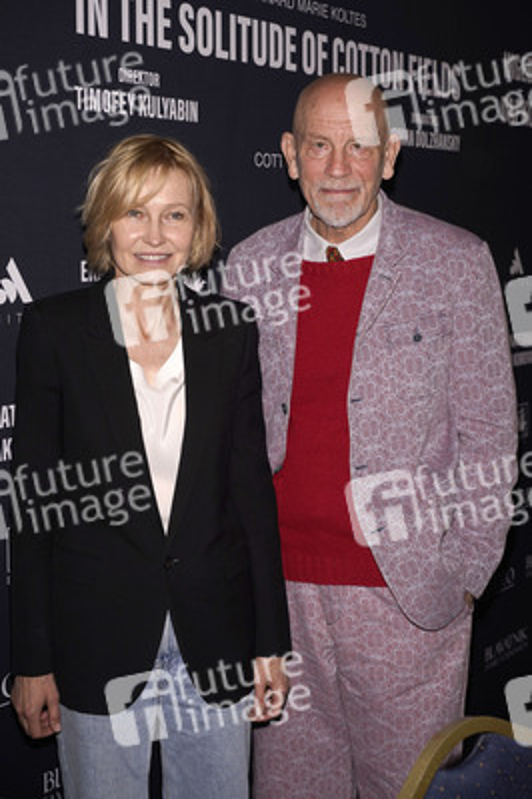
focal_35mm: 47
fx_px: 1044
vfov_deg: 41.9
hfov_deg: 28.6
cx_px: 266
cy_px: 400
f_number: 5.6
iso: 100
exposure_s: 1/160
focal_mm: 47
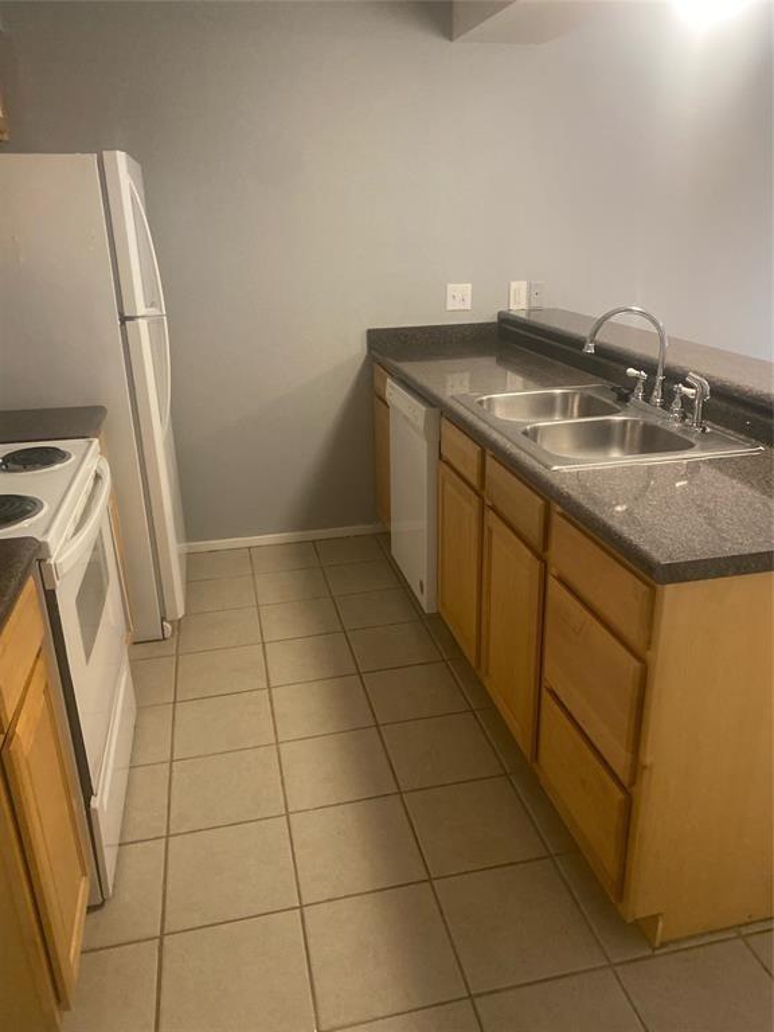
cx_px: 387
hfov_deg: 53.1
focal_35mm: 26
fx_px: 775
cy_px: 516
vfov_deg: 67.3
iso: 400
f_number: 1.8
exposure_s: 1/40
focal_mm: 4.25
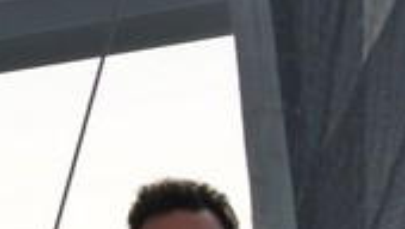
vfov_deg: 1.8
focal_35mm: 683
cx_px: -367
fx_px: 7342
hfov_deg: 3.1
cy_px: 738
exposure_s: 1/500
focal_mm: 72
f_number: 5.6
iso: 100
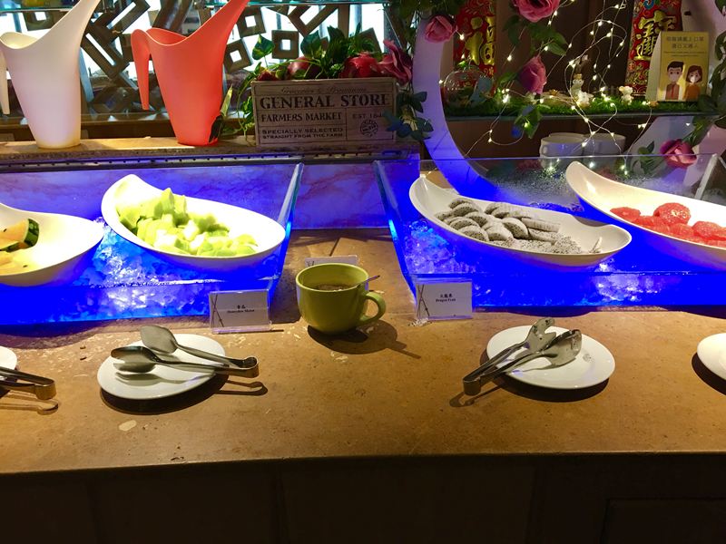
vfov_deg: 48.2
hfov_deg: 61.7
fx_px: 608
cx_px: 363
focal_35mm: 29
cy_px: 272
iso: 40
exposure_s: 1/15
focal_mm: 4.15
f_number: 2.2
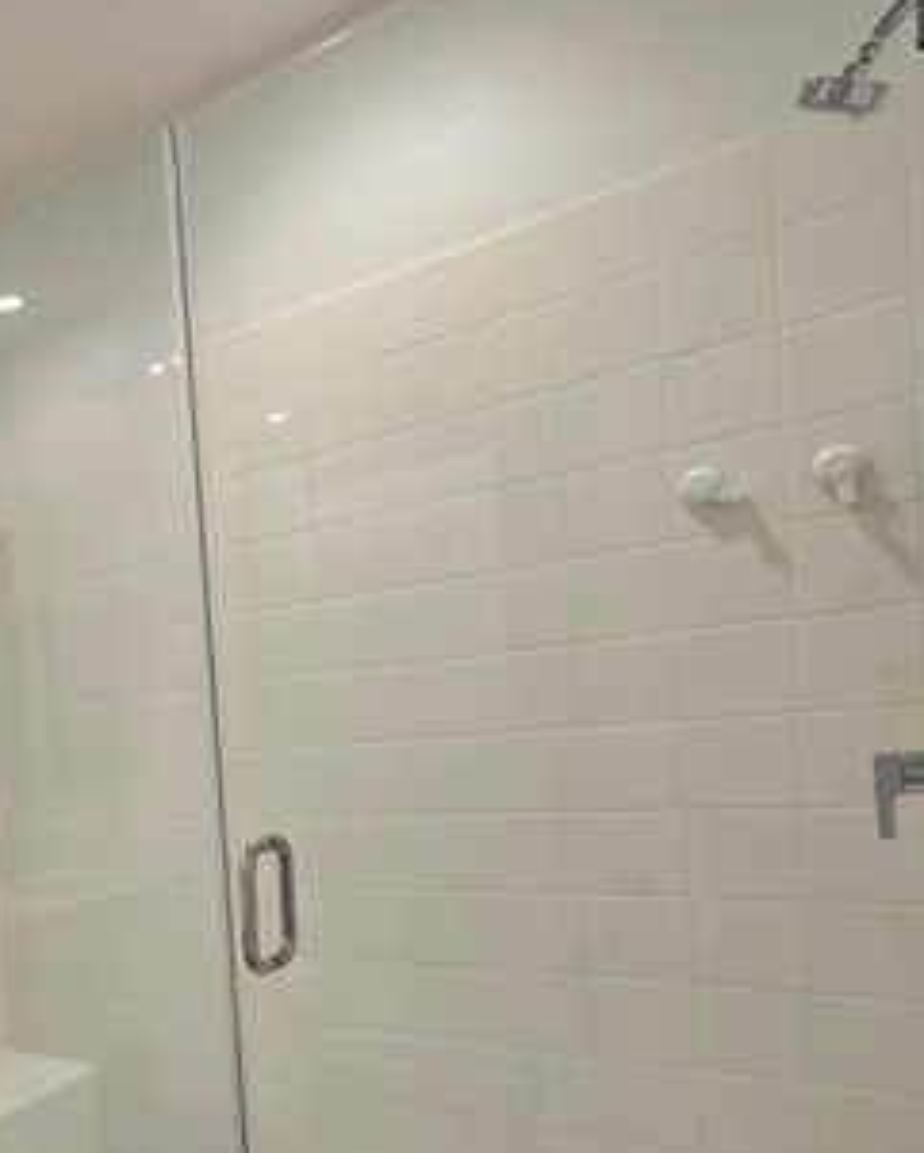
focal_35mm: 27
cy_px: 808
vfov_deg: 61.8
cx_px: -46
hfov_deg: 43.6
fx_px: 922
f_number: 2.2
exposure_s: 1/60.2
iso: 64
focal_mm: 2.2
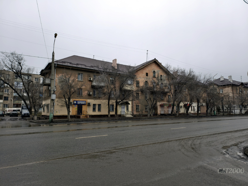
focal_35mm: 23
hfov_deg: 73.9
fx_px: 165
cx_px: 124
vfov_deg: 58.9
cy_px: 93
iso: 72
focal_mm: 6.54
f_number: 1.57
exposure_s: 1/1481
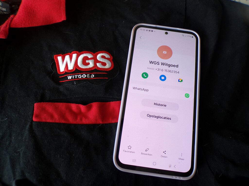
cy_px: 93
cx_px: 124
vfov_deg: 56.8
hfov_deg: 71.6
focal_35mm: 24
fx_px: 173
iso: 117
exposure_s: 1/34
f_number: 3
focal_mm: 4.3
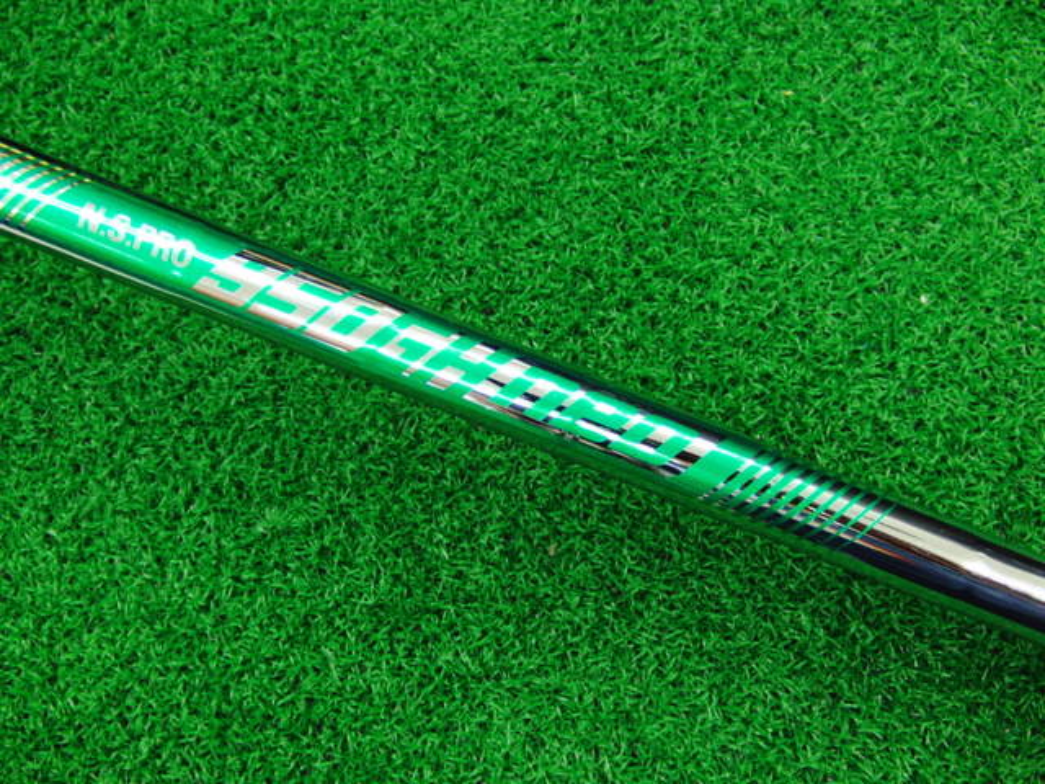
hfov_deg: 50.1
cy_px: 392
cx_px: 522
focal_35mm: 37
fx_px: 1117
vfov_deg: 38.7
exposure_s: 1/30
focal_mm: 6.42
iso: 400
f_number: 3.6
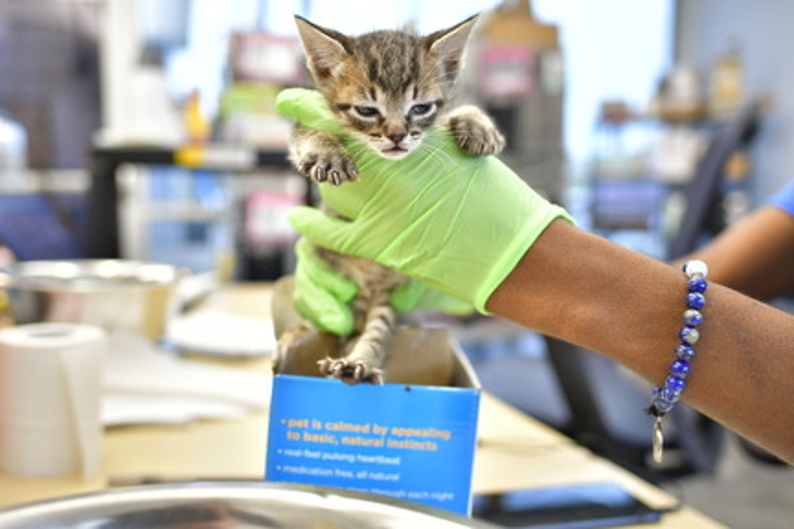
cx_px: 397
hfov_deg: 61.9
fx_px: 662
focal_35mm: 30
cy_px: 264
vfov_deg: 43.6
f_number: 1.8
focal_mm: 20
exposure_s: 1/100
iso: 800
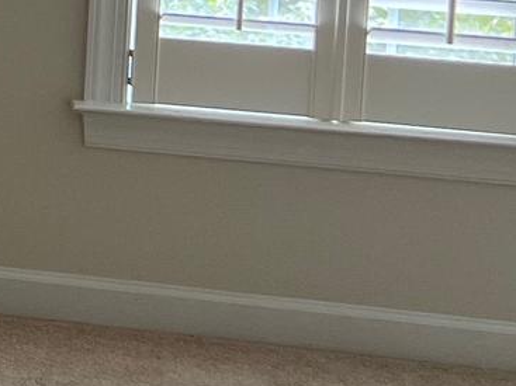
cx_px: -672
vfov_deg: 9.7
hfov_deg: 11.5
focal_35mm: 145
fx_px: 2161
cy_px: -293
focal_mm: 5.7
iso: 80
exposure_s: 1/60
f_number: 1.5
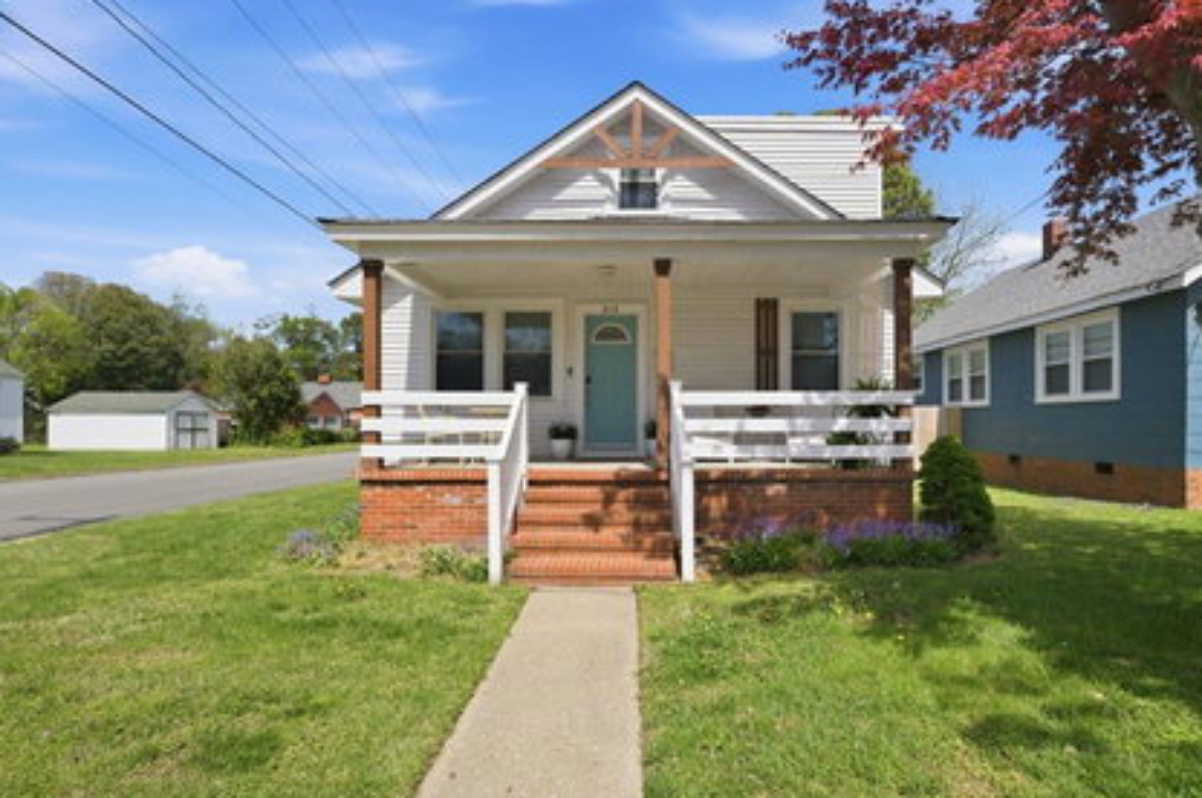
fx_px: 554
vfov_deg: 71.5
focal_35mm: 17
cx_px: 644
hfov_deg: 94.5
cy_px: 416
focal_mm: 9
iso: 800
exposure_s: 1/3200
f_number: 6.3
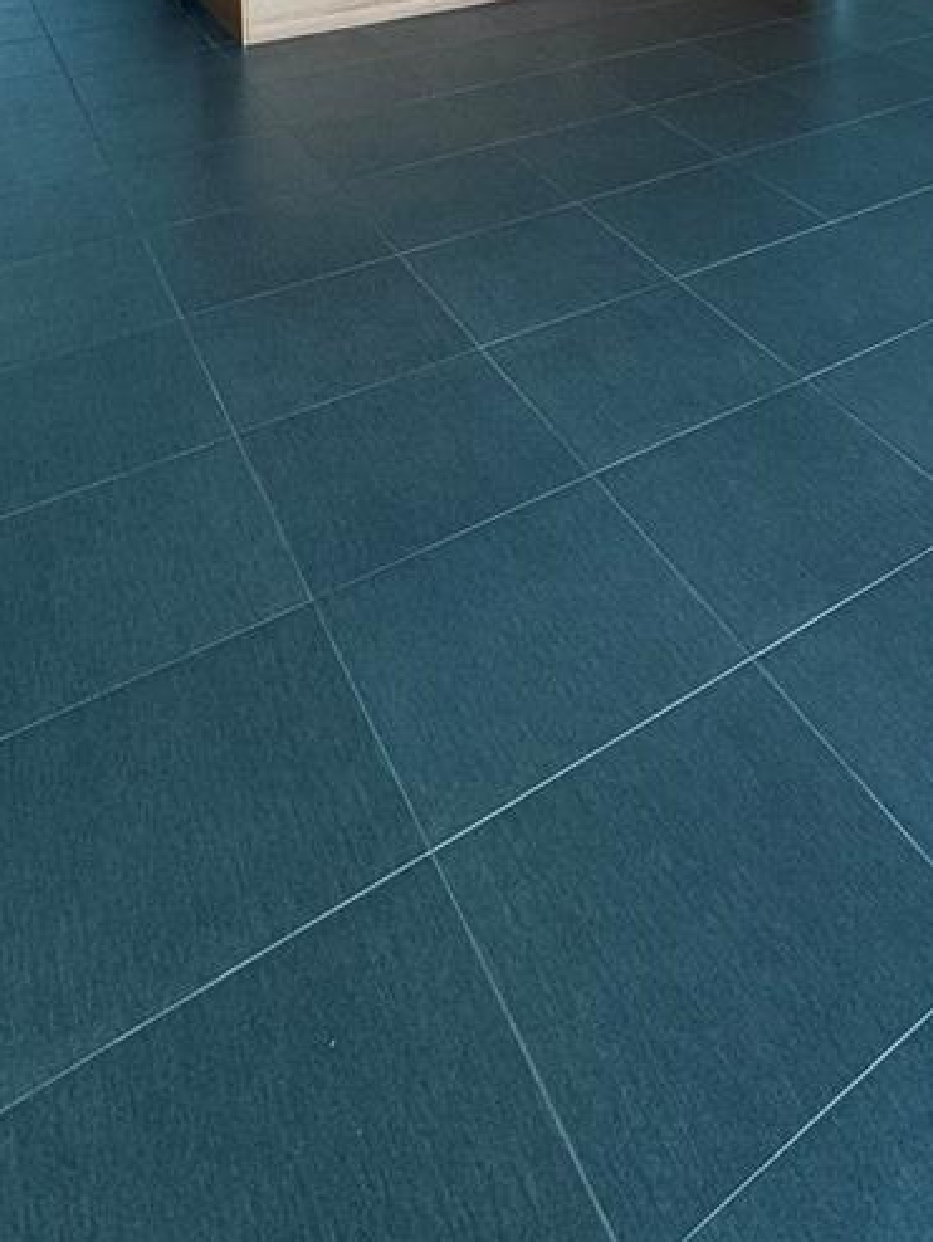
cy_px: -244
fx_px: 1221
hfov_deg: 39.9
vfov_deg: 39.3
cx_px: 762
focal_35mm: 34
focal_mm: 2.22
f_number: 2.2
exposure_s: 1/99
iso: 100
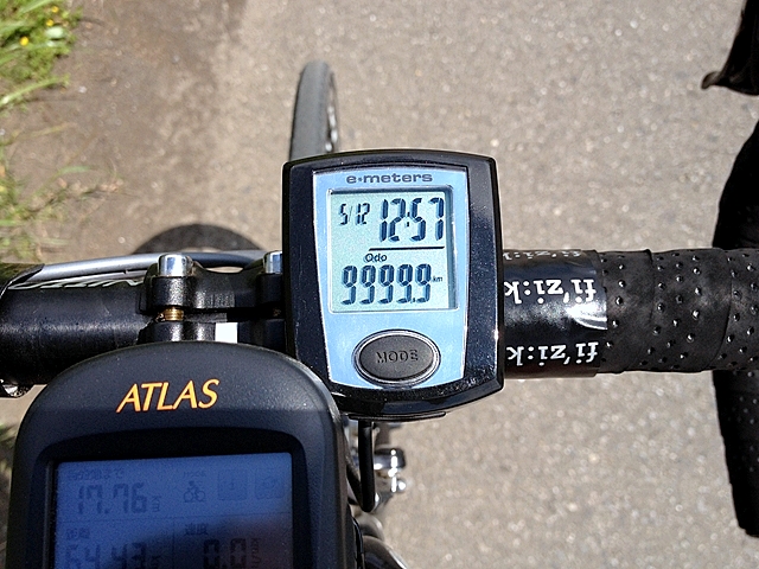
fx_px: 767
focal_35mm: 35
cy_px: 284
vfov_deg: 40.7
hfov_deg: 52.6
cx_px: 380
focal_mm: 4.28
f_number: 2.4
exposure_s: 1/1346
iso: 64
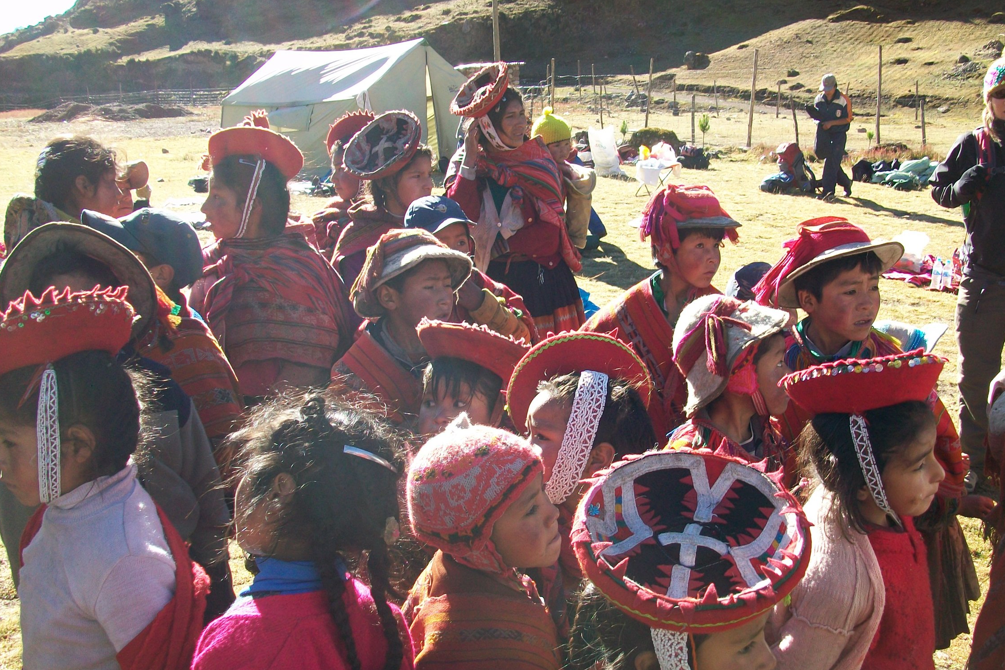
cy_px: 391
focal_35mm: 37
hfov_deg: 51.8
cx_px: 546
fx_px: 1033
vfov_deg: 35.8
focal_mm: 5.7
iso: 64
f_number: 2.8
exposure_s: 1/200
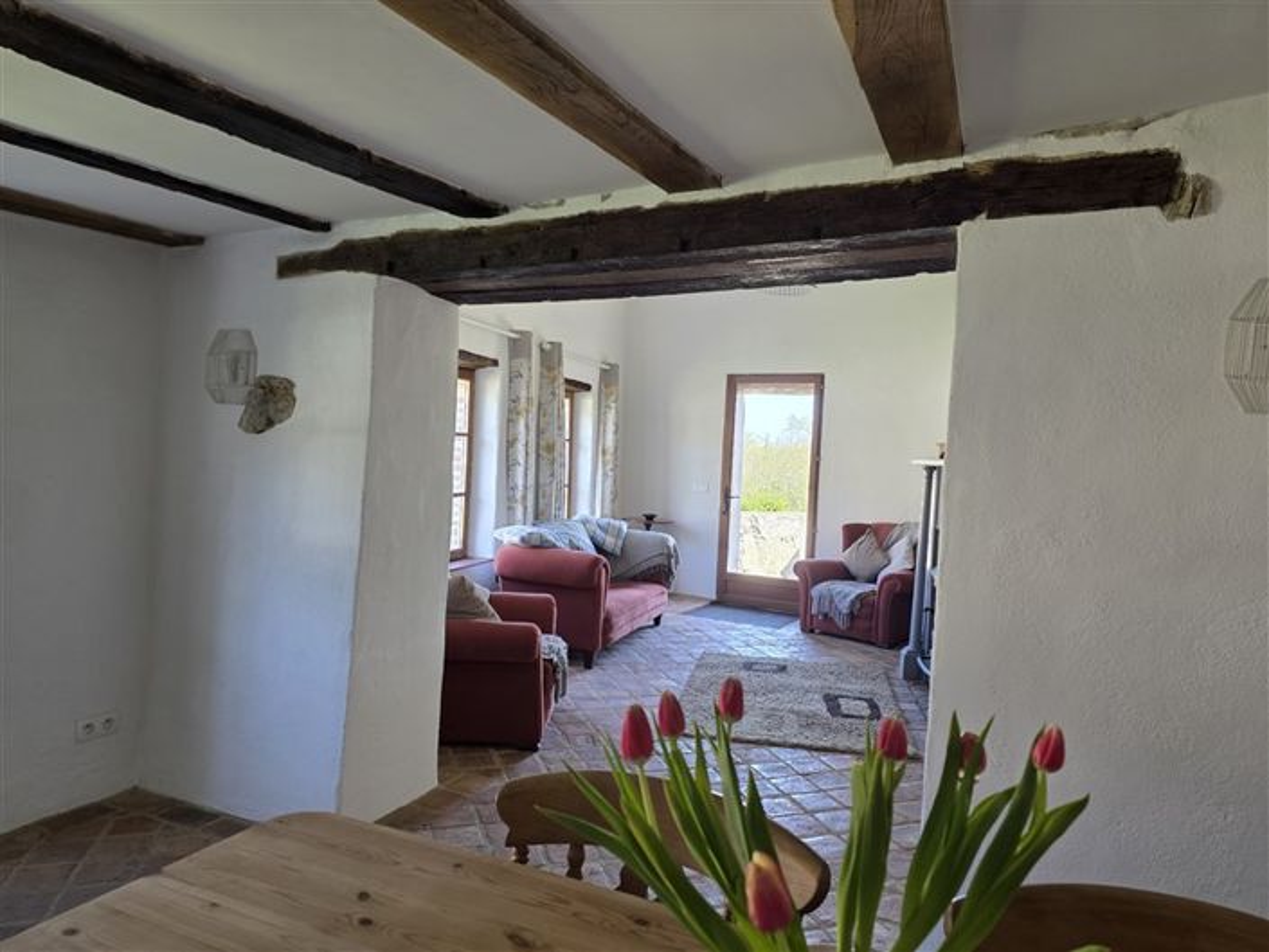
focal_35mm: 23
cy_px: 476
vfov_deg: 58.9
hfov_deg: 73.9
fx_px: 843
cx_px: 634
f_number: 1.7
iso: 160
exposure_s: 1/100
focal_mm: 6.3
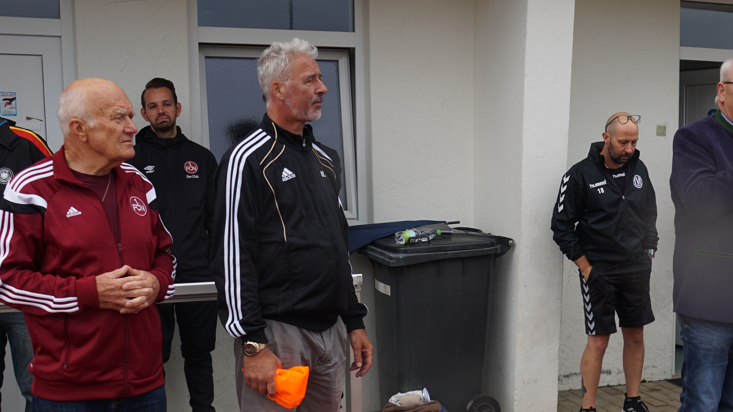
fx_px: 1011
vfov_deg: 22.9
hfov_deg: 39.3
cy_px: 283
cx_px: 505
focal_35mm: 52
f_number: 4.5
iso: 100
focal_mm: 20
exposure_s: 1/200
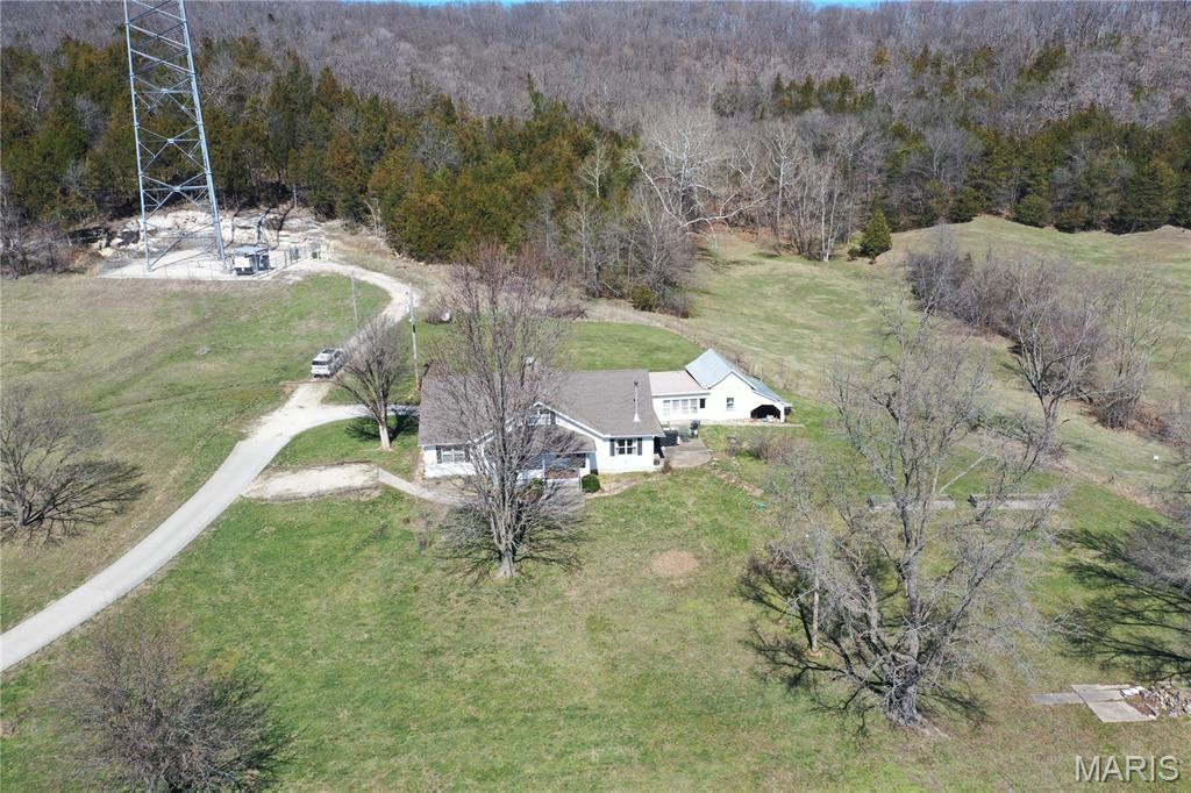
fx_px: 926
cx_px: 596
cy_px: 396
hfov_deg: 65.5
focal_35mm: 28
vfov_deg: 46.4
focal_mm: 10.26
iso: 100
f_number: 5
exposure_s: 1/400
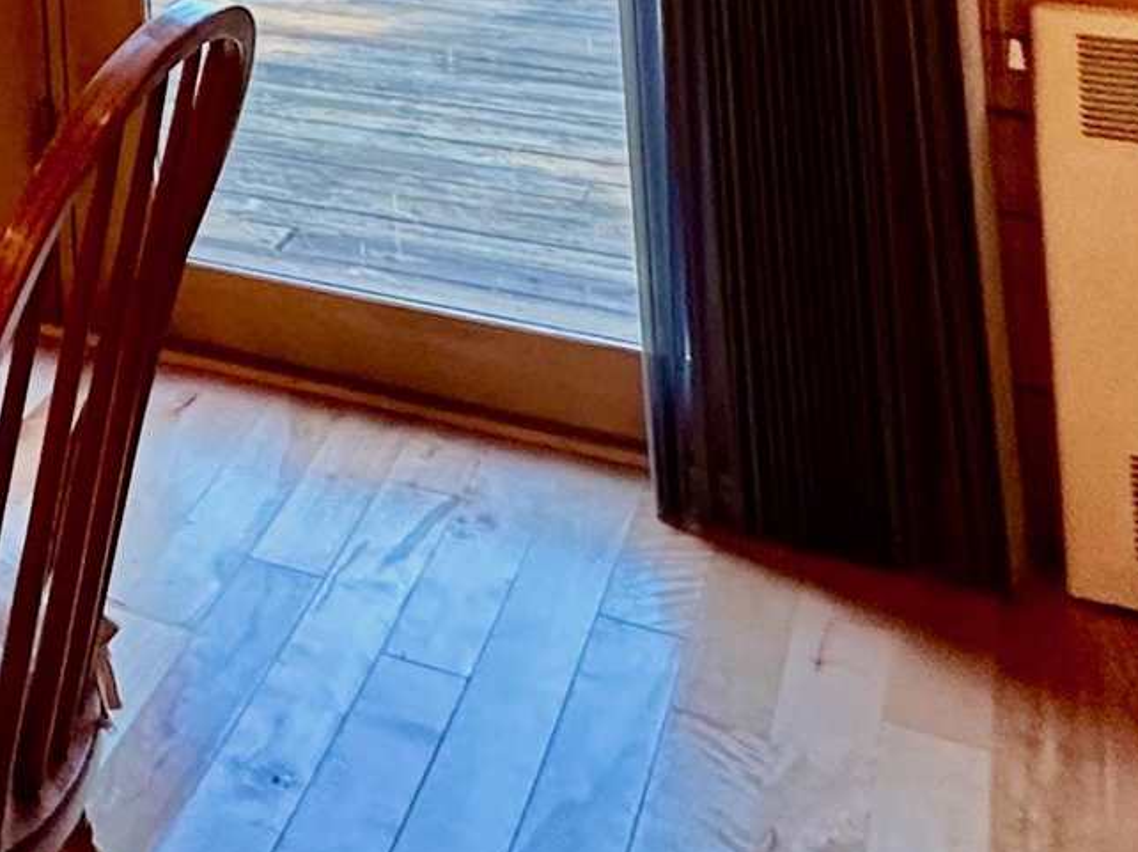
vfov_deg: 18.2
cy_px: -599
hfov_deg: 21.7
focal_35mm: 67
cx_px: -768
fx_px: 2202
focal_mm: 2.22
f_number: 2.2
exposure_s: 1/60
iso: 160
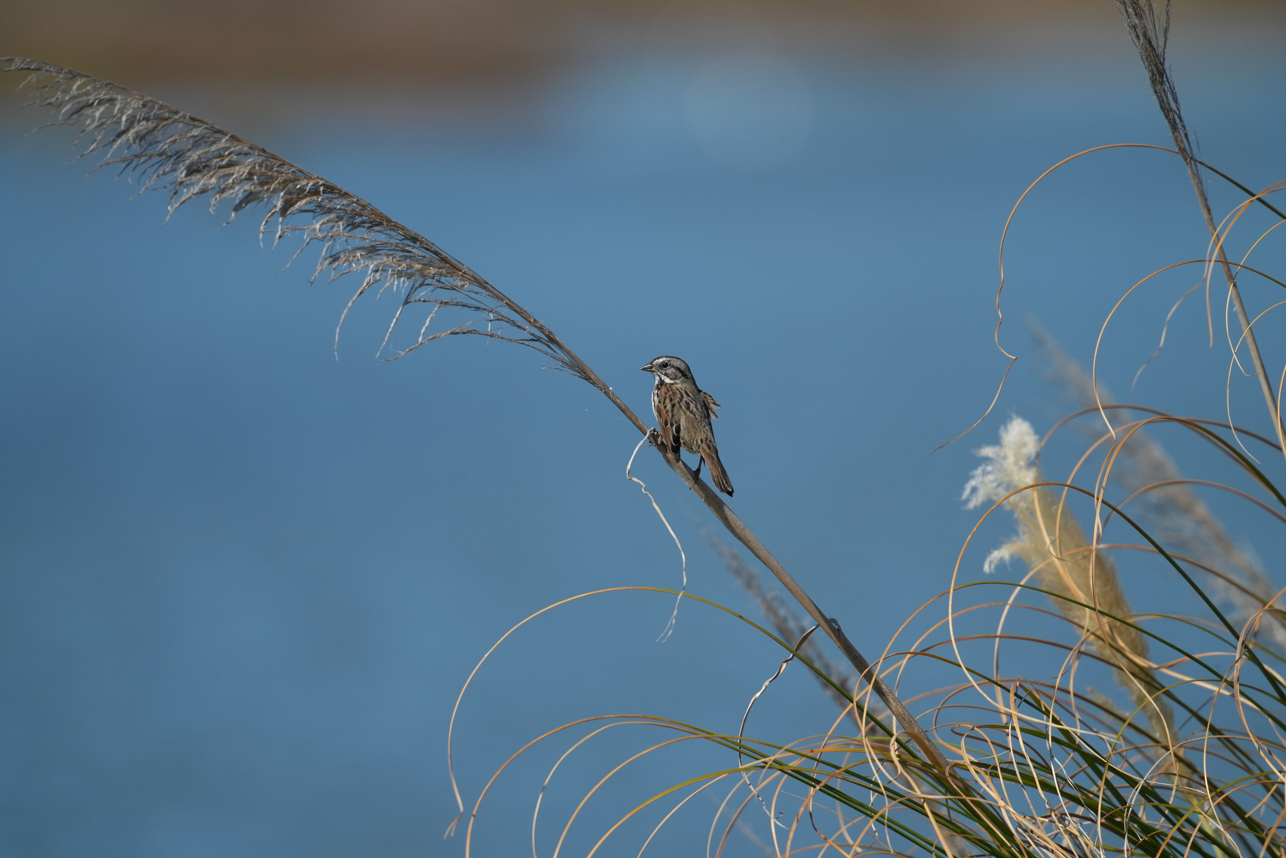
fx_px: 21432
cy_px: 429
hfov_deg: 3.4
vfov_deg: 2.3
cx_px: 643
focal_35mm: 600
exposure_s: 1/2000
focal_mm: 600
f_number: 5.6
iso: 400
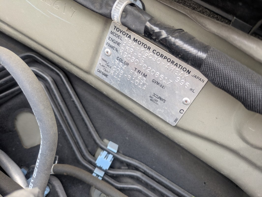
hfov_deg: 69.4
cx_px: 131
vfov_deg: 54.9
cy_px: 98
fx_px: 189
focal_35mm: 25
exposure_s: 1/120
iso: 86
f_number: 1.89
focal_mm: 5.43
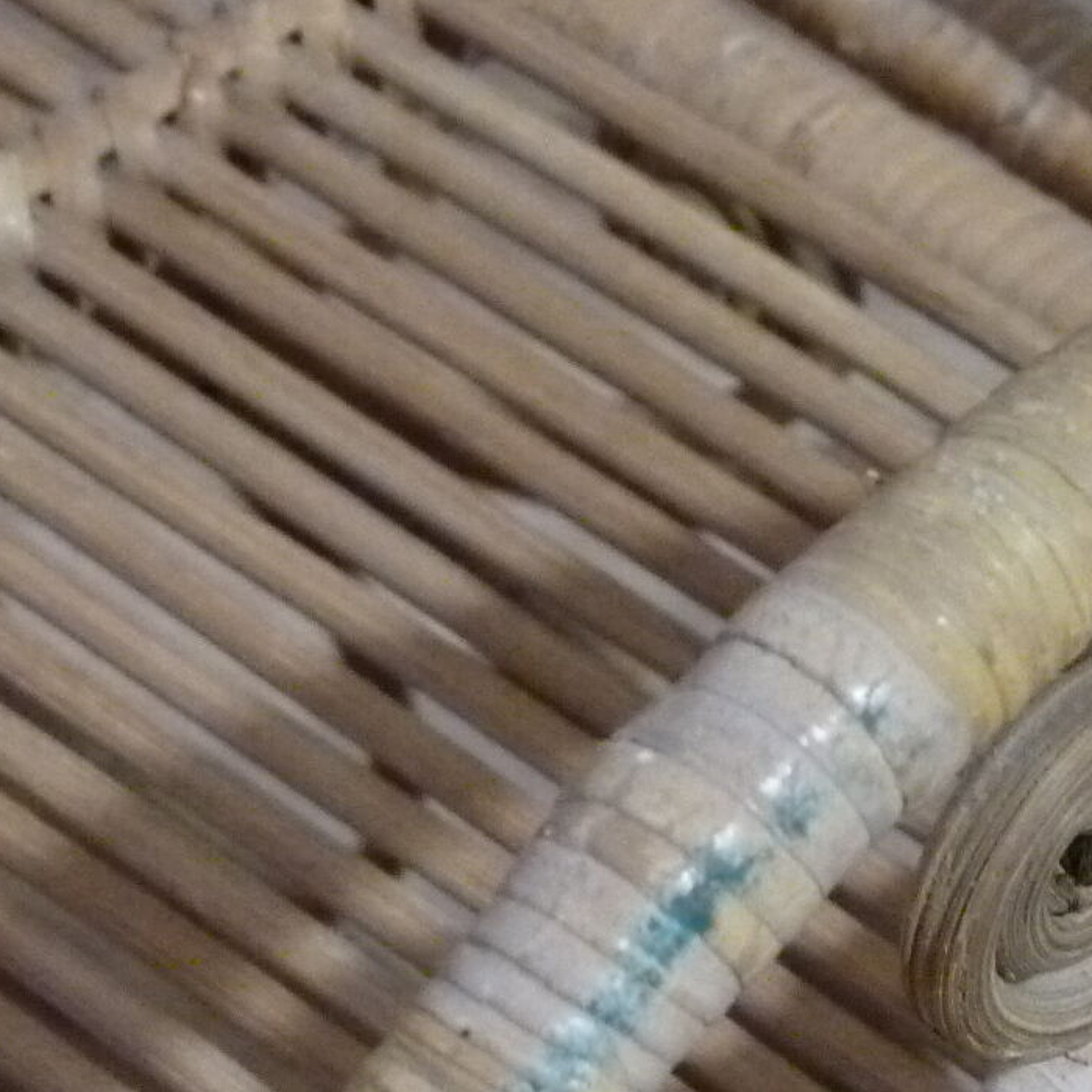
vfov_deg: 9.6
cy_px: 933
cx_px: 905
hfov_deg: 9.6
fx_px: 6460
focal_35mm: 181
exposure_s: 1/30
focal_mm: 12.4
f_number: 3.4
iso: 800
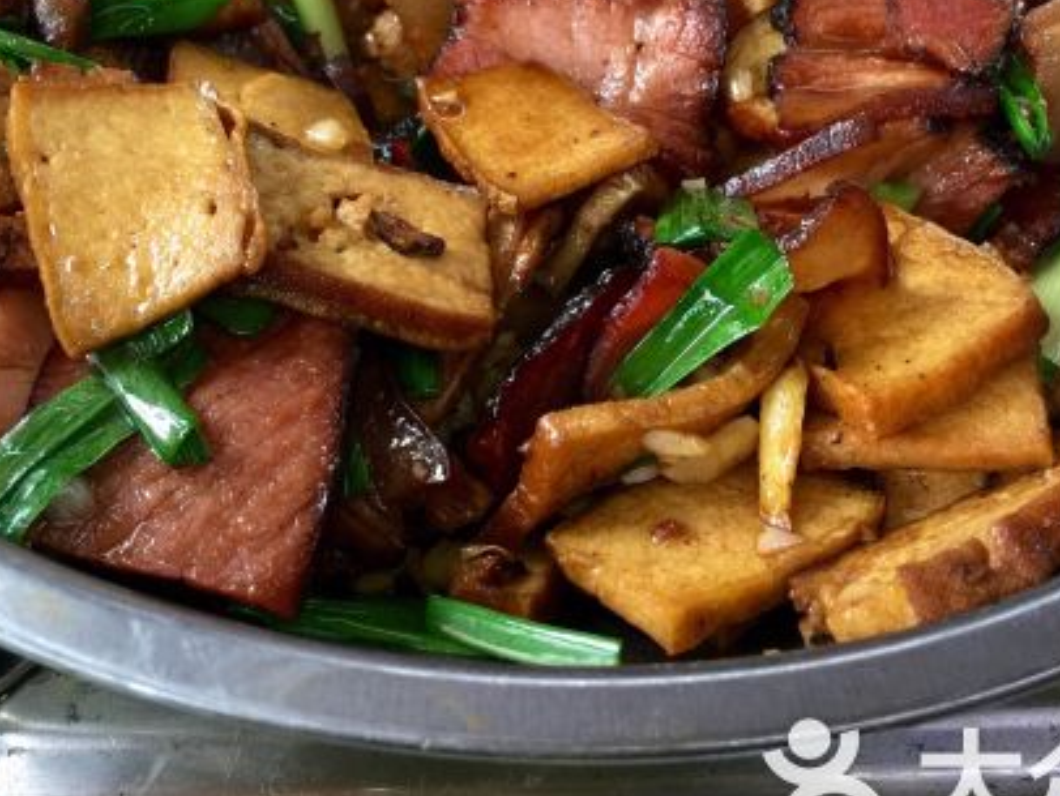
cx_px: 504
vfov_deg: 28.8
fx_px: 1532
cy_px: 231
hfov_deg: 38.2
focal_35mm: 50
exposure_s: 1/17
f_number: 2.2
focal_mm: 4.15
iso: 40
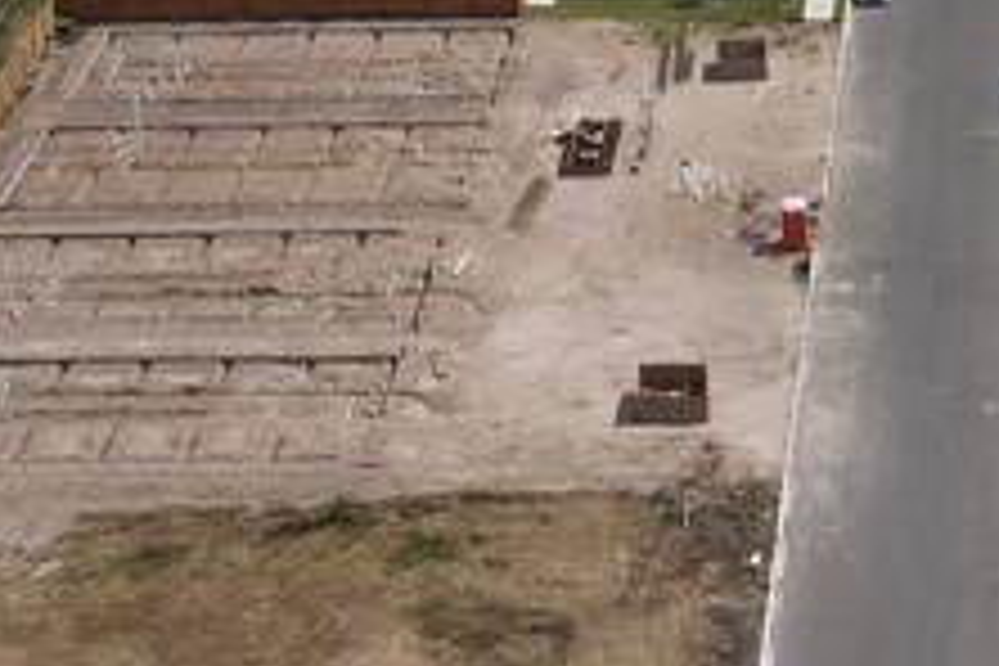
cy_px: 382
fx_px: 3191
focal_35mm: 115
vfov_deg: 11.9
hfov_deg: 17.4
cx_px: 963
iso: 110
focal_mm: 4.5
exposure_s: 1/1250
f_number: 2.8
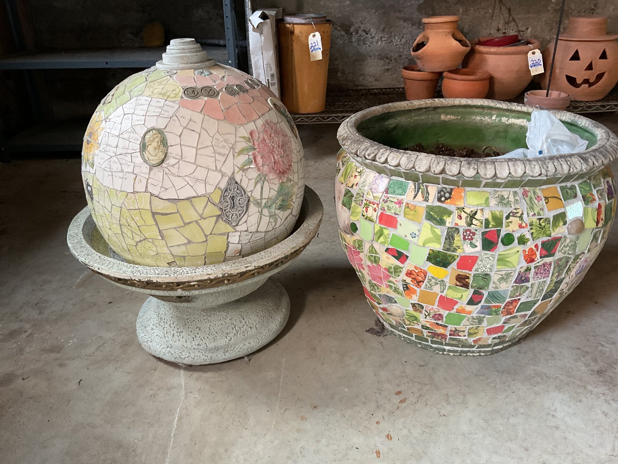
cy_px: 232
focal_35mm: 29
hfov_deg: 61.7
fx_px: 518
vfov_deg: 48.2
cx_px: 309
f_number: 1.8
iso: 100
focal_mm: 3
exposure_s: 1/50
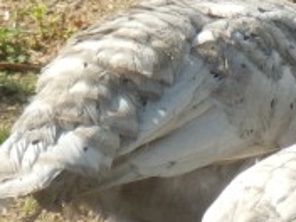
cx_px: 239
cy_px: 123
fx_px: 11689
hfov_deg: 1.5
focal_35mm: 1367
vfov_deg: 1.1
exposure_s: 1/320
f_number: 5.9
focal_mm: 52.5
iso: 200
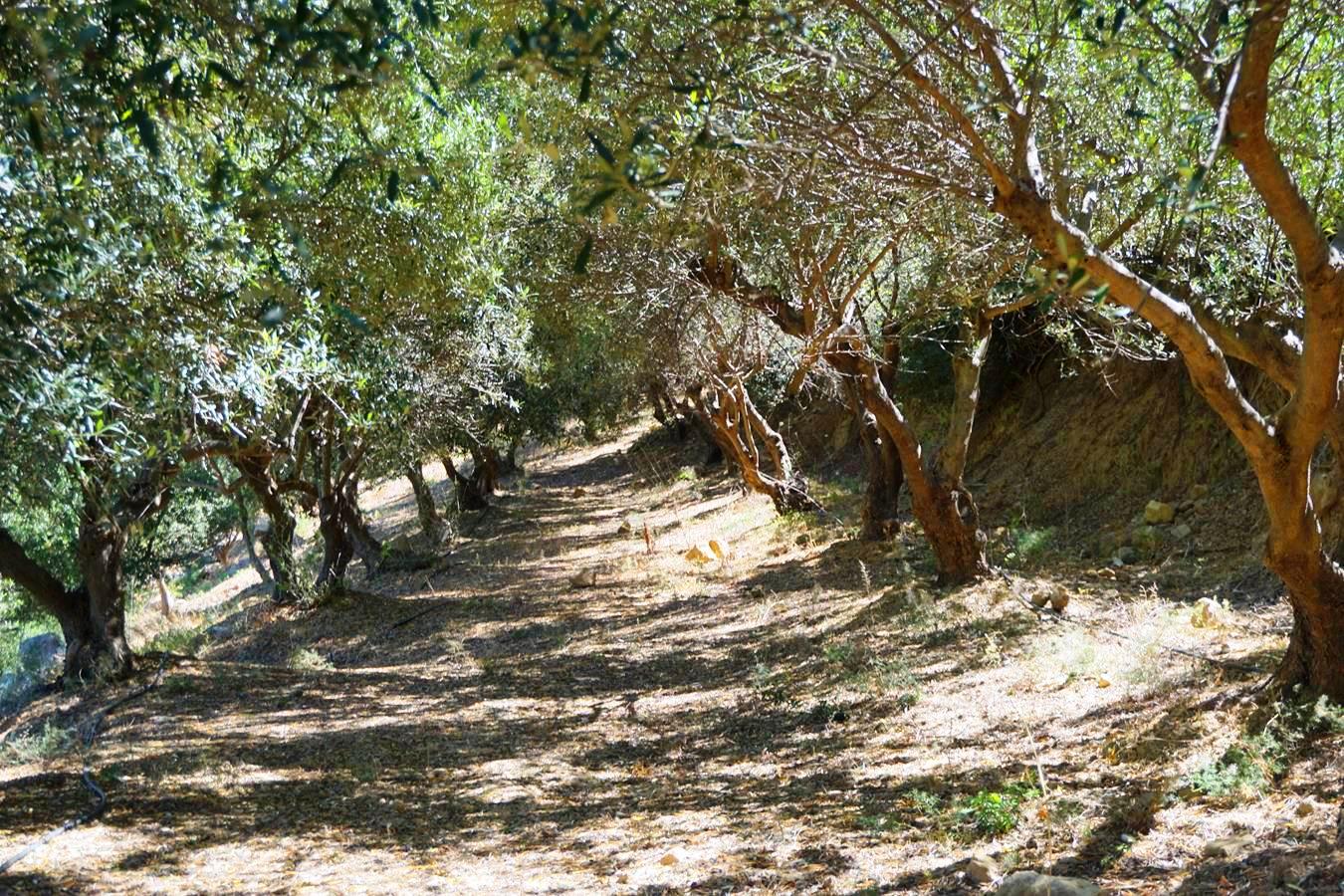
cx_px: 672
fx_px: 1904
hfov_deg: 38.9
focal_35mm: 51
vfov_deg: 26.5
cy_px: 448
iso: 160
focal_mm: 34
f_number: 5
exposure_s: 1/160
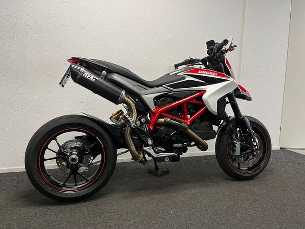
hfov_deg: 67.3
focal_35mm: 26
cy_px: 114
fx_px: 229
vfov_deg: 53.1
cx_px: 152
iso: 80
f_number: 1.6
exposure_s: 1/50
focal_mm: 5.1
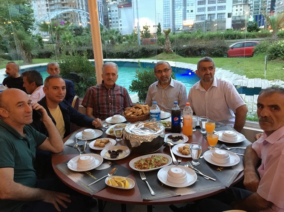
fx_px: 238
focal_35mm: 29
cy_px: 106
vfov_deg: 48.2
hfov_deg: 61.7
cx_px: 142
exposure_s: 1/8
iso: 200
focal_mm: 4.15
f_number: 2.2
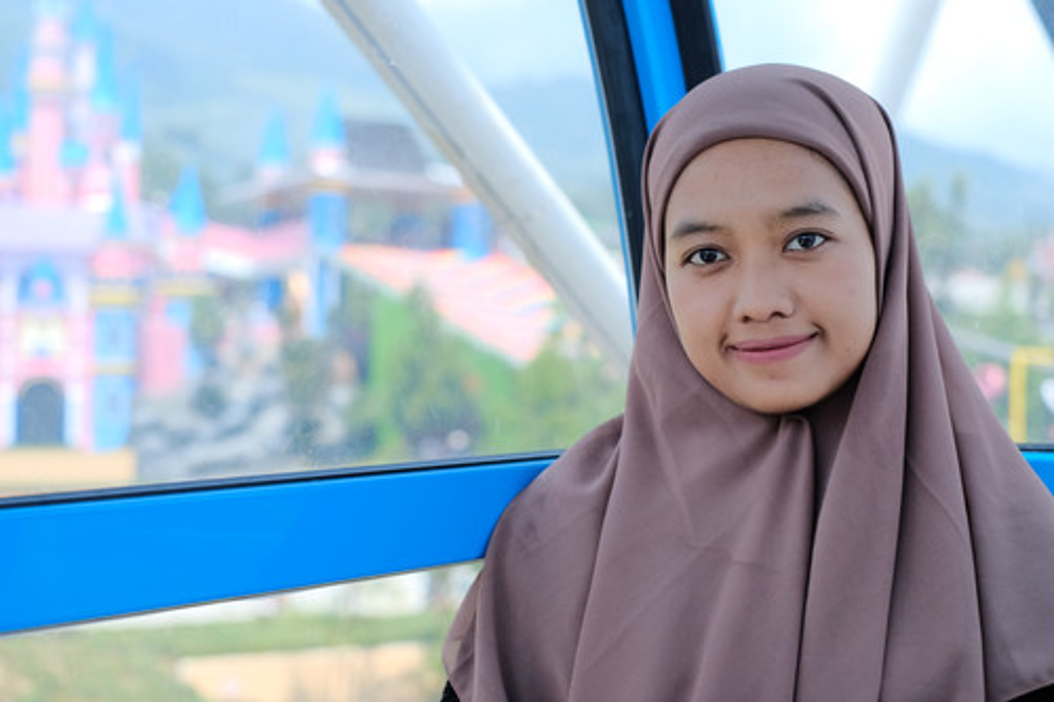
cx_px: 527
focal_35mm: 53
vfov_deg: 25.5
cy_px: 351
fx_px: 1551
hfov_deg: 37.5
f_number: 2.8
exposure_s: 1/1000
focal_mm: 35
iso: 2000
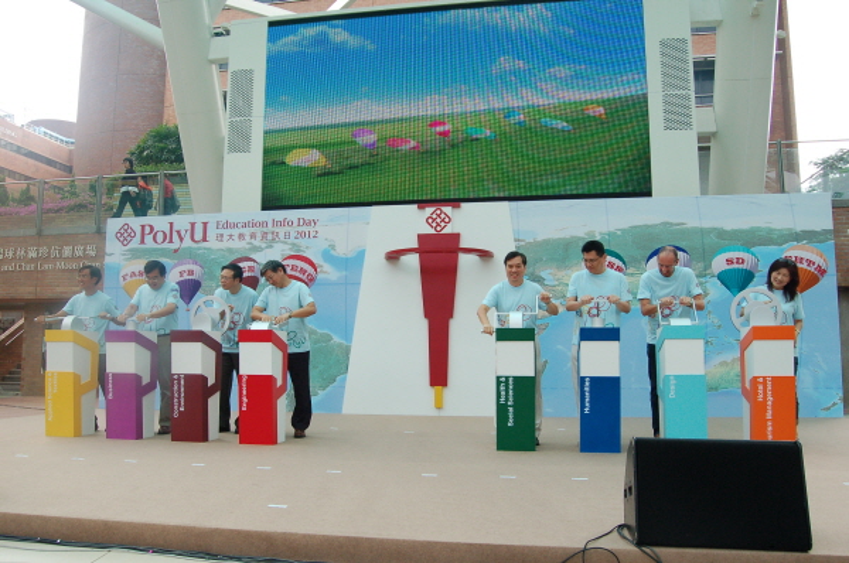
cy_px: 282
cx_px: 424
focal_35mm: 27
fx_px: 636
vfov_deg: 47.8
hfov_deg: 67.5
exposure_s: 1/250
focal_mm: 18
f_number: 8
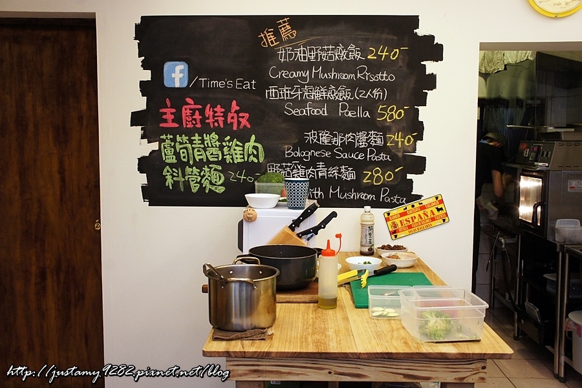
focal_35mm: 34
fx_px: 557
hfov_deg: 55.1
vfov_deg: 38.3
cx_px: 291
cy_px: 194
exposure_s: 1/20
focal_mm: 23
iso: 1600
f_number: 7.1
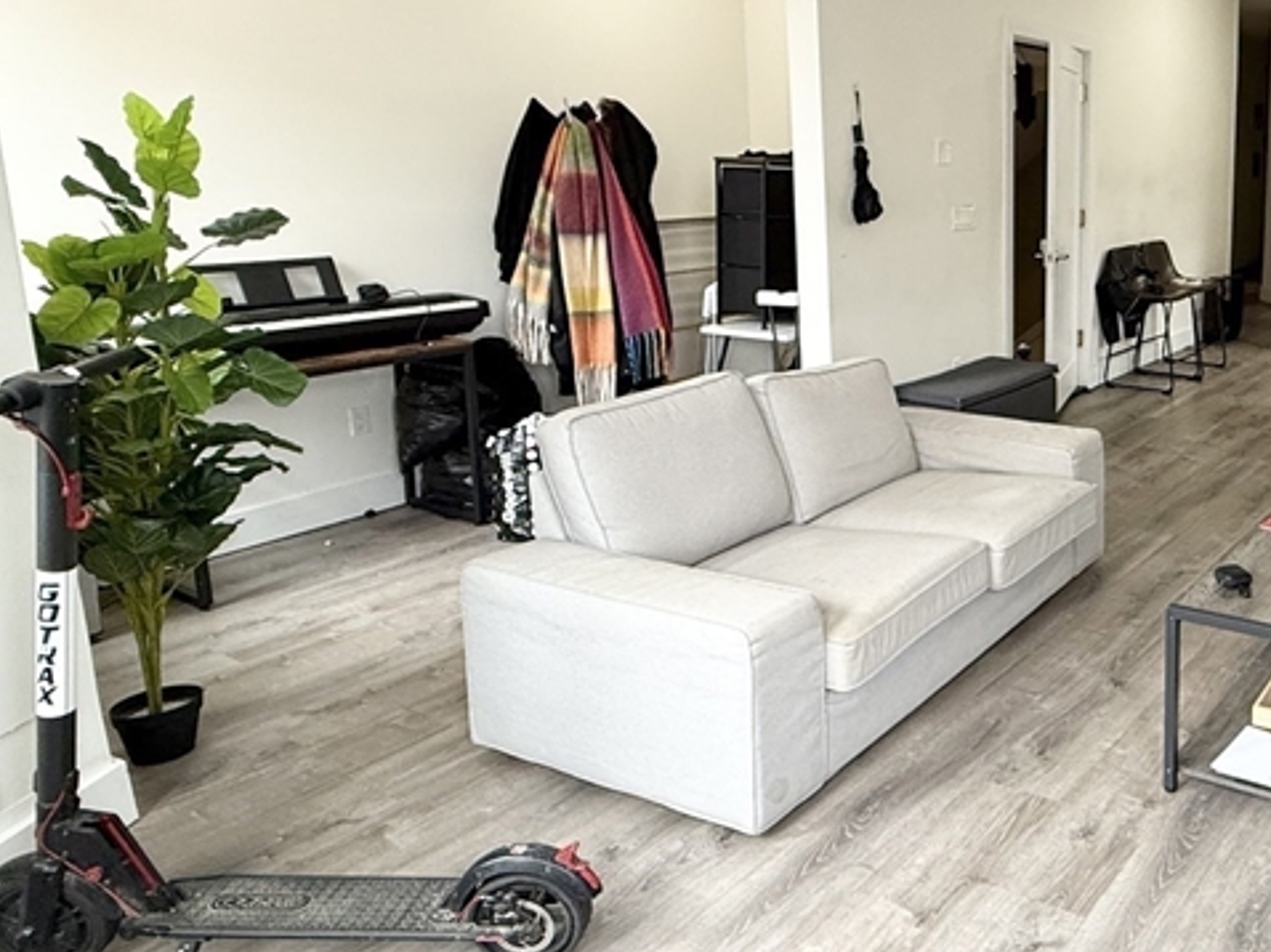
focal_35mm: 30
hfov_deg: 54.7
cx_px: 1061
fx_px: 1101
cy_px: 354
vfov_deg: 46.3
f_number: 2.2
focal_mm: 2.22
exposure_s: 1/120
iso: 320
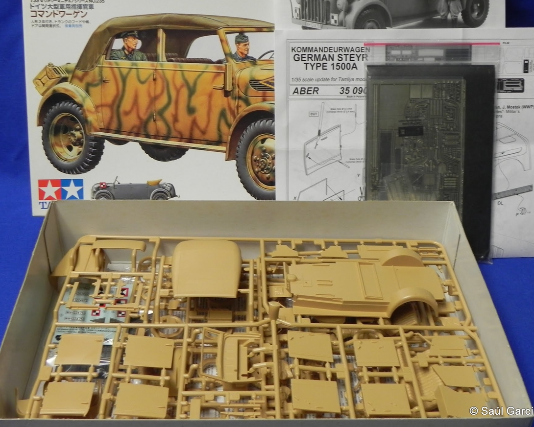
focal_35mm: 47
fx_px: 743
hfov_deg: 39.5
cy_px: 194
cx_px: 252
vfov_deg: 32.1
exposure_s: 1/30
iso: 170
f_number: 3.2
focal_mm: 7.3
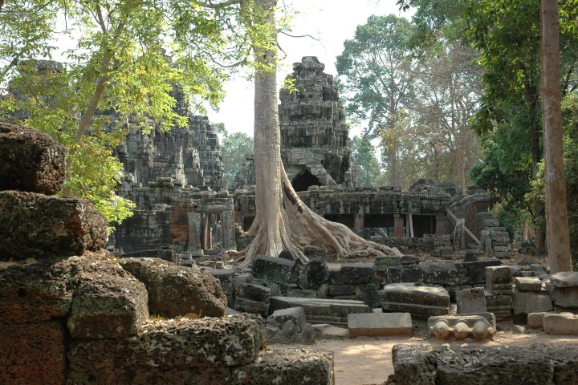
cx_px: 289
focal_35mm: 52
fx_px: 843
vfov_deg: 25.8
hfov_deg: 37.9
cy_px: 192
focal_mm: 35
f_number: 7.1
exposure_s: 1/200
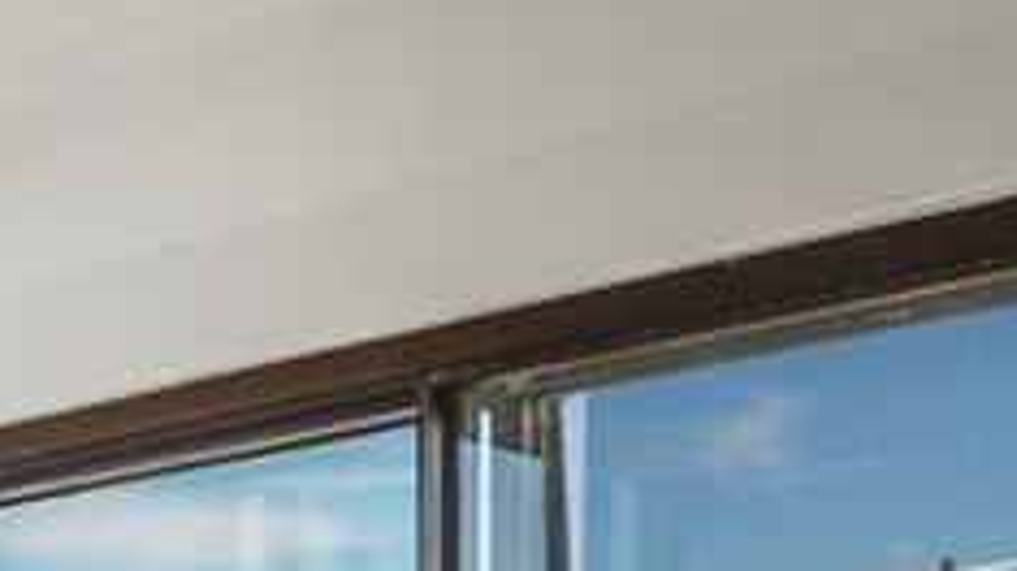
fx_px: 2588
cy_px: 1045
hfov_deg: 20.7
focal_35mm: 96
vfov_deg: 11.6
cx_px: -221
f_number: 18
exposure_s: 1/40
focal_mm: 14
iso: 100
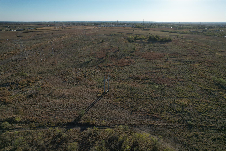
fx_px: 138
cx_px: 113
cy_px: 76
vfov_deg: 57.2
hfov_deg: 78.6
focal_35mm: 22
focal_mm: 8.38
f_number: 2.8
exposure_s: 1/2500
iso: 100
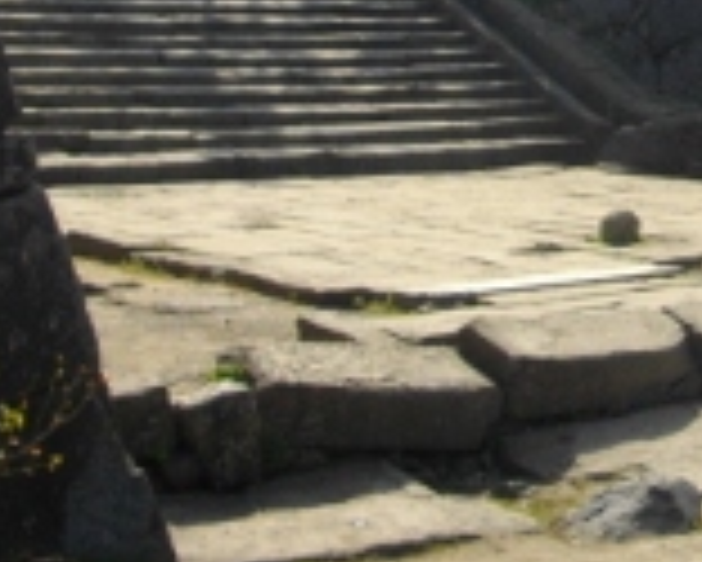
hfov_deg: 18.5
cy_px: -187
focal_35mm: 100
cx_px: 756
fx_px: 2079
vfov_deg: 14.7
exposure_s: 1/400
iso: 100
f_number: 5.5
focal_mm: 5.7
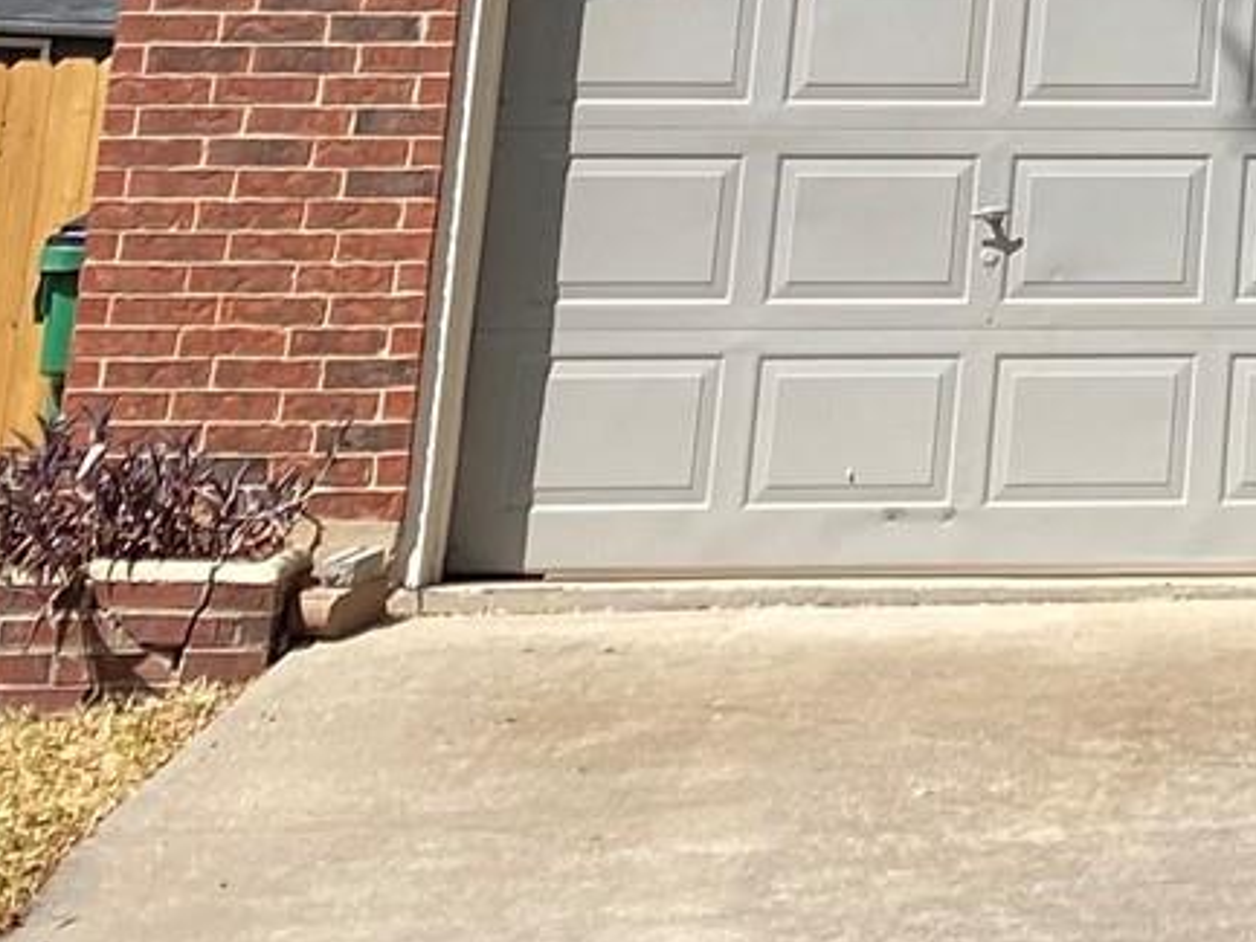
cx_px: 2326
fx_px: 4464
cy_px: -1041
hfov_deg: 14.0
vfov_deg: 10.8
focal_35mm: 123
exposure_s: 1/1727
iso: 32
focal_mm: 4.25
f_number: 1.8
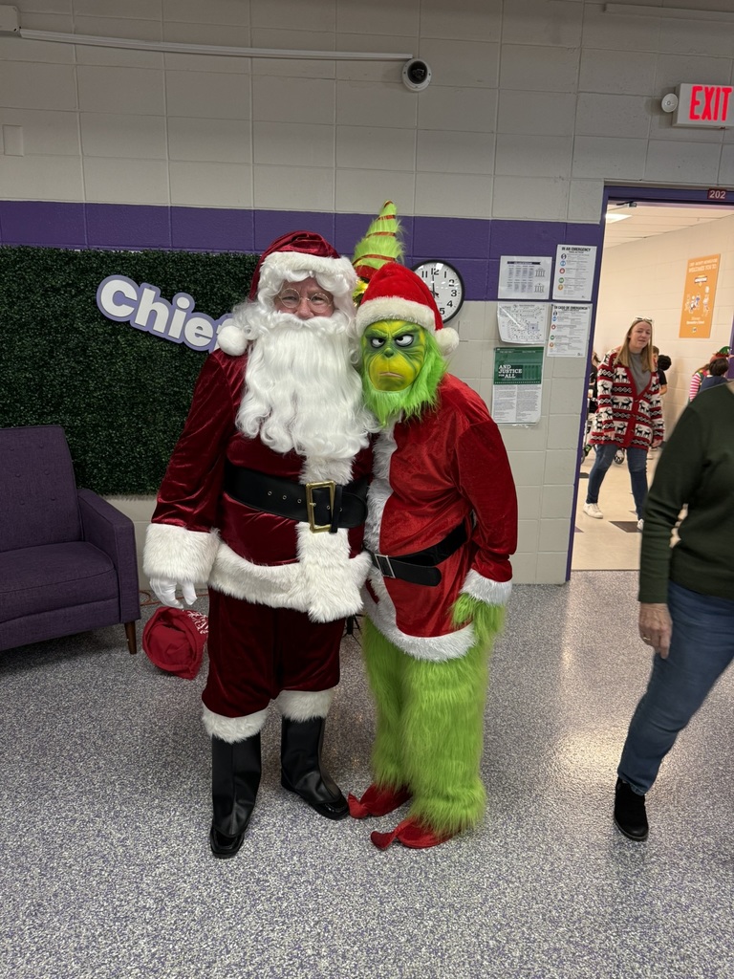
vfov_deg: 71.6
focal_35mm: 24
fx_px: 679
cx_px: 367
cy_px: 490
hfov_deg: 56.8
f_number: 1.78
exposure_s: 1/60
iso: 160
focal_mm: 6.76
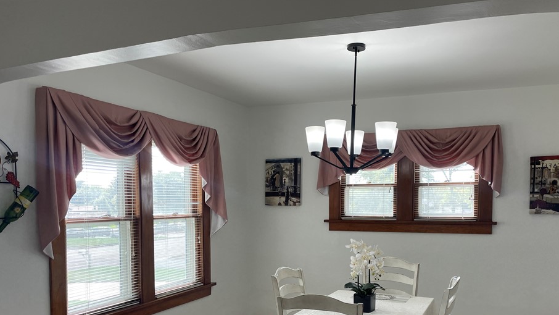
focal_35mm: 32
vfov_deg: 35.9
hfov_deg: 61.0
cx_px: 296
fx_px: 474
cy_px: 233
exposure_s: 1/120
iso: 32
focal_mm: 4.2
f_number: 1.6
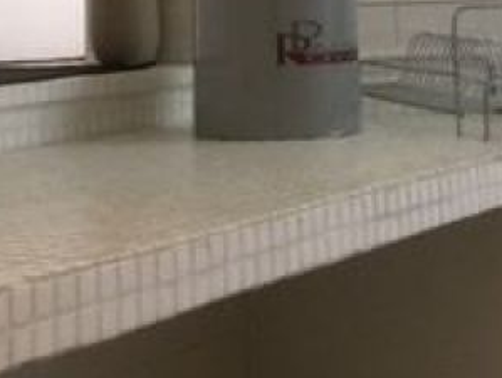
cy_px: -262
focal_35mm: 106
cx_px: 264
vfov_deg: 12.9
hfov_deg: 18.5
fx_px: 1539
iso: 80
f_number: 2.4
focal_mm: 3.3
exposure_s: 1/30
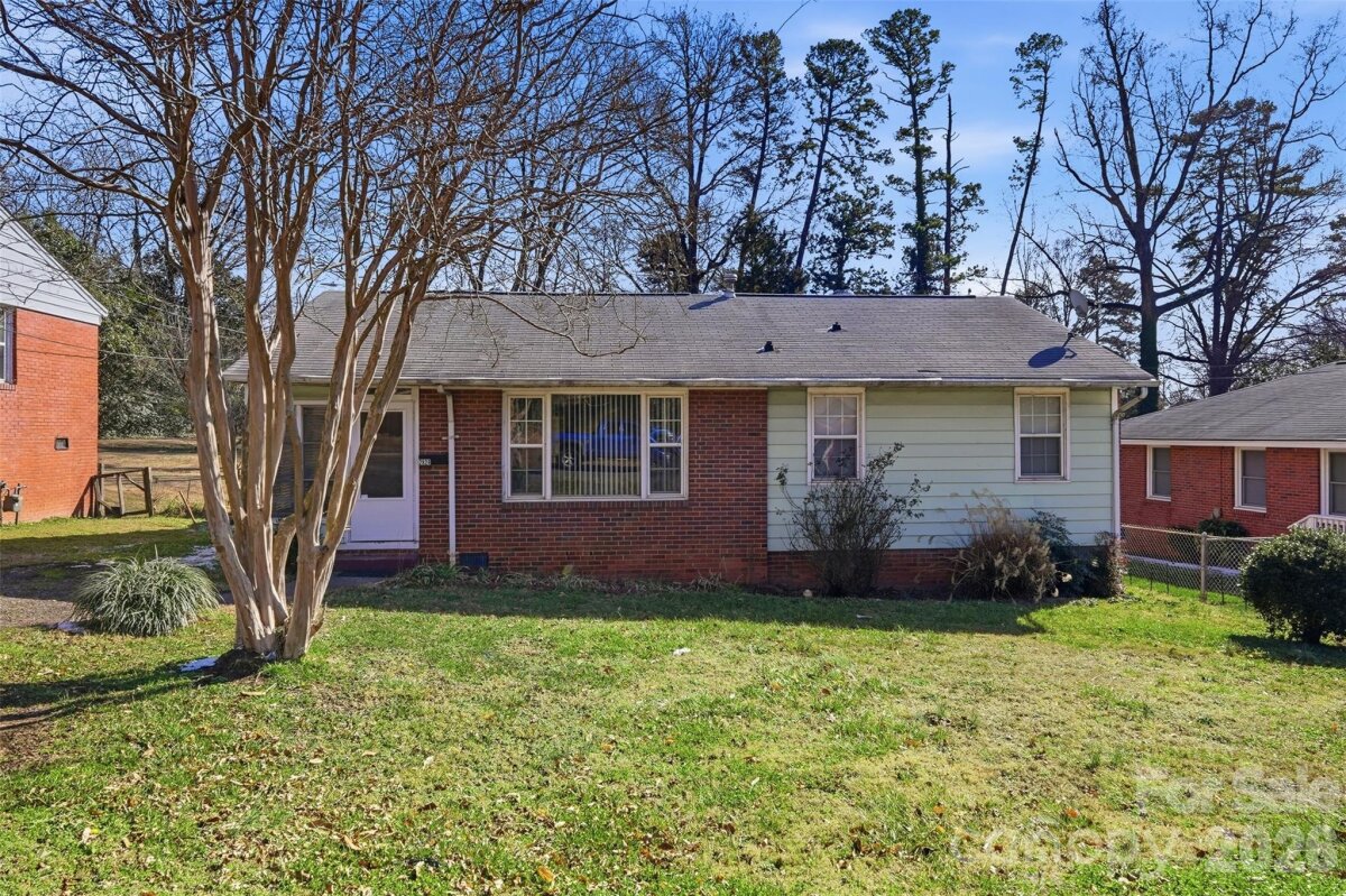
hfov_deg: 81.2
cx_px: 673
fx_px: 785
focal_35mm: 21
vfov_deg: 59.5
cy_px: 448
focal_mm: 14
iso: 400
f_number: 11
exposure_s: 1/1250
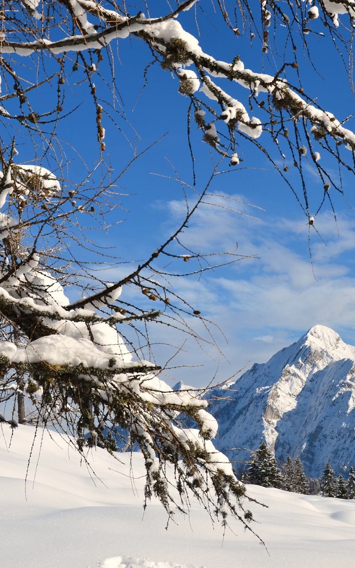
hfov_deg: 19.4
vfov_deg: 30.7
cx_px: 260
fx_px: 1033
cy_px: 285
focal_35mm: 67
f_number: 10
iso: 100
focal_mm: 29
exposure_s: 1/400
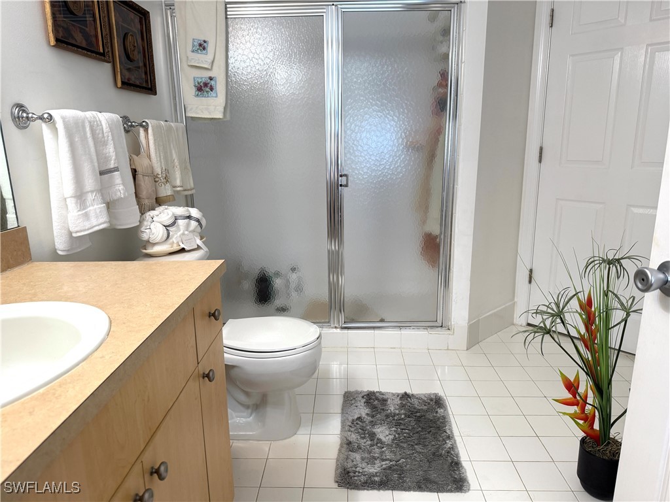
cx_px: 335
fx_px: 465
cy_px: 251
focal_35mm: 24
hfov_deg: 71.6
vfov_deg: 56.8
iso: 160
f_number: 1.78
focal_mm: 6.76
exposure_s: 1/120
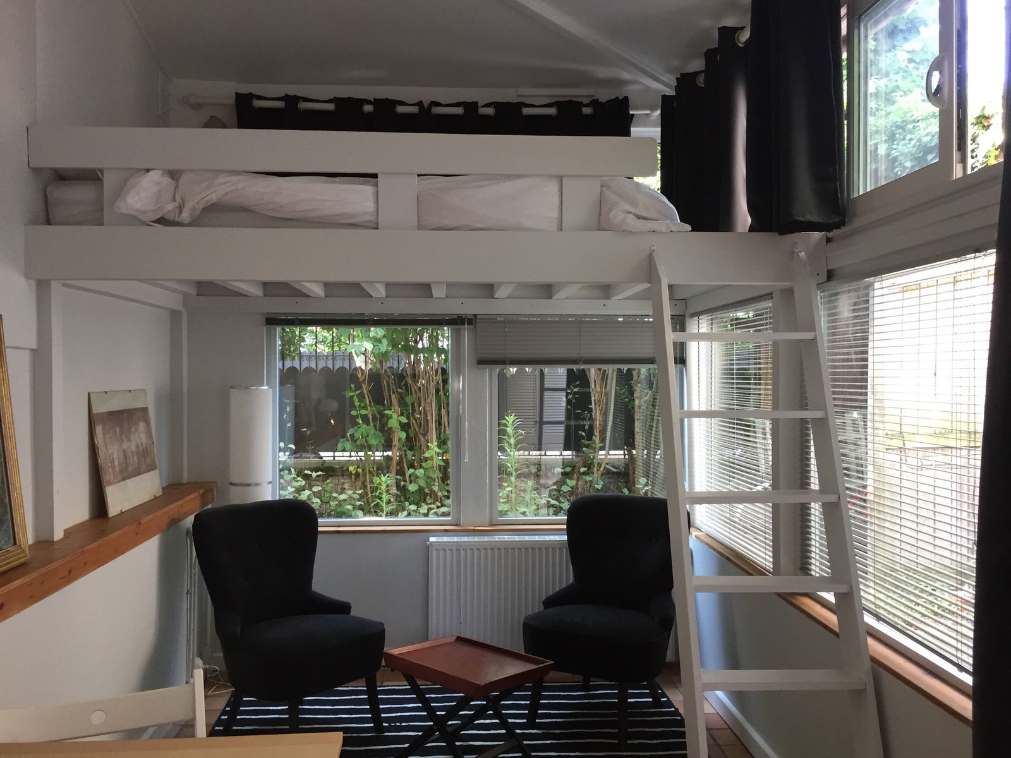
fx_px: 847
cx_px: 506
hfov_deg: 61.7
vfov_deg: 48.2
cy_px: 379
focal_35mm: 29
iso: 64
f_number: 2.2
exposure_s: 1/33
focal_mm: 4.15
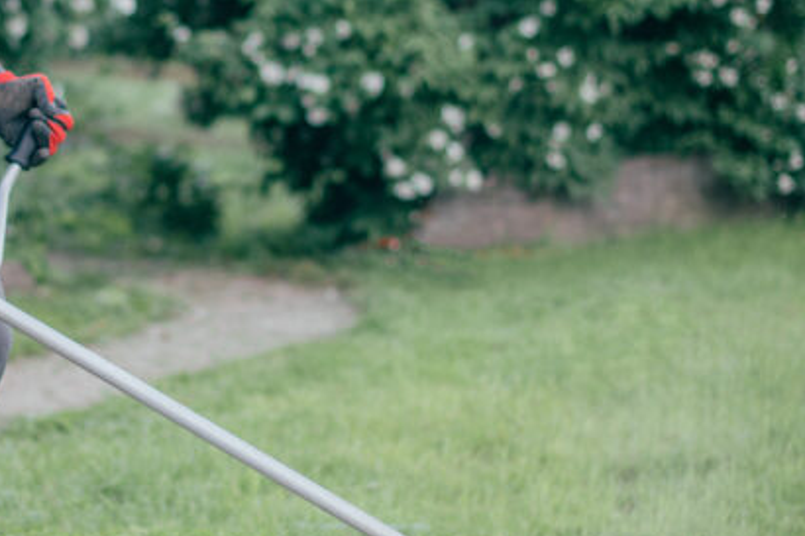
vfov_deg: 10.9
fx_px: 2794
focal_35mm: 125
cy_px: 134
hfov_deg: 16.3
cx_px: 147
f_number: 2
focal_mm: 50
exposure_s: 1/250
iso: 100
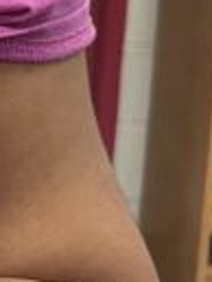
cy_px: 63
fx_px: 1679
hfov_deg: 6.4
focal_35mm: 206
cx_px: -514
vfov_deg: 9.6
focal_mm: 5.96
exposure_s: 1/60
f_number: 1.6
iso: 200
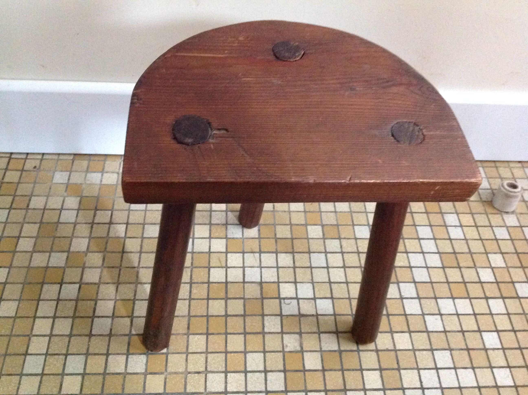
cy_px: 198
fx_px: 533
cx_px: 264
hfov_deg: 52.7
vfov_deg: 40.6
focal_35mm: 35
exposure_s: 1/15
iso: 640
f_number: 2.4
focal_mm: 4.28
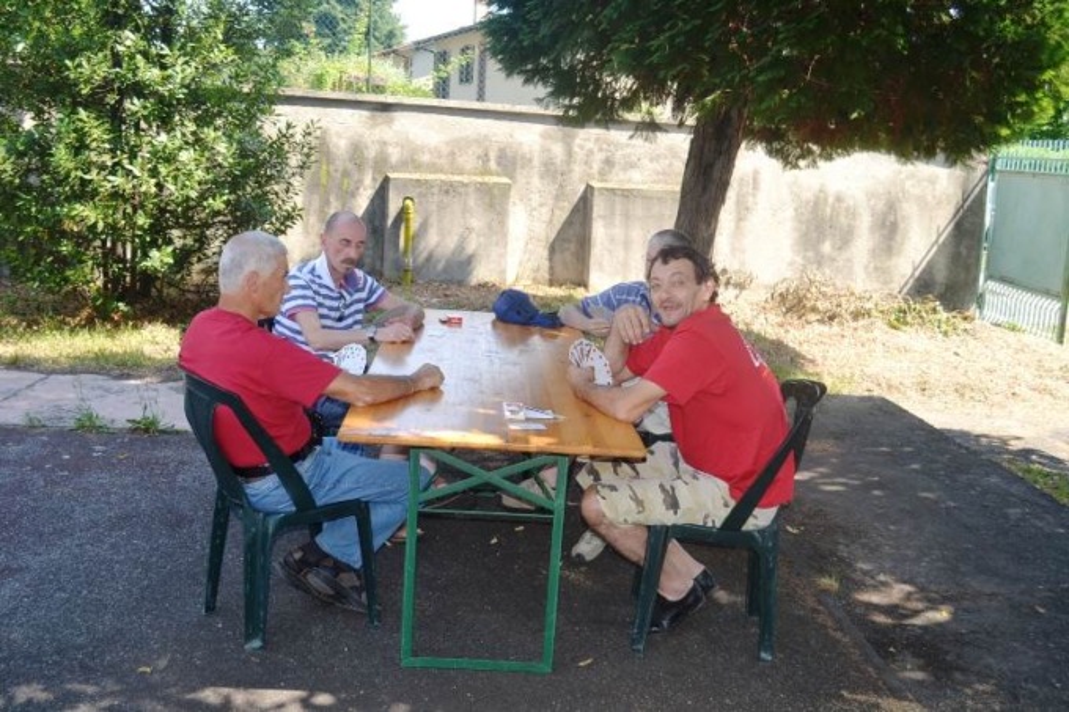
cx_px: 534
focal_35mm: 36
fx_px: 1069
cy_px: 356
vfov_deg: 36.9
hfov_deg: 53.1
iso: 110
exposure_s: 1/125
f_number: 4
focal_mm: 24
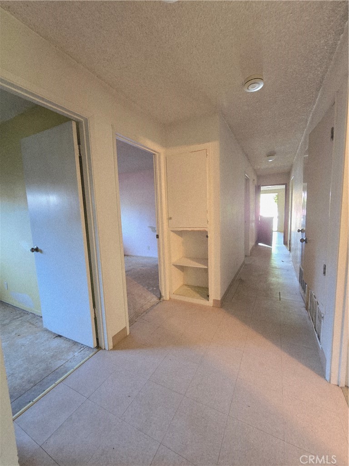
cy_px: 233
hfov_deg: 89.9
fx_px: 175
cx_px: 174
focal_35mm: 13
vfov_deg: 106.2
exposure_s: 1/40
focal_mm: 2.2
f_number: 2.2
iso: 1250
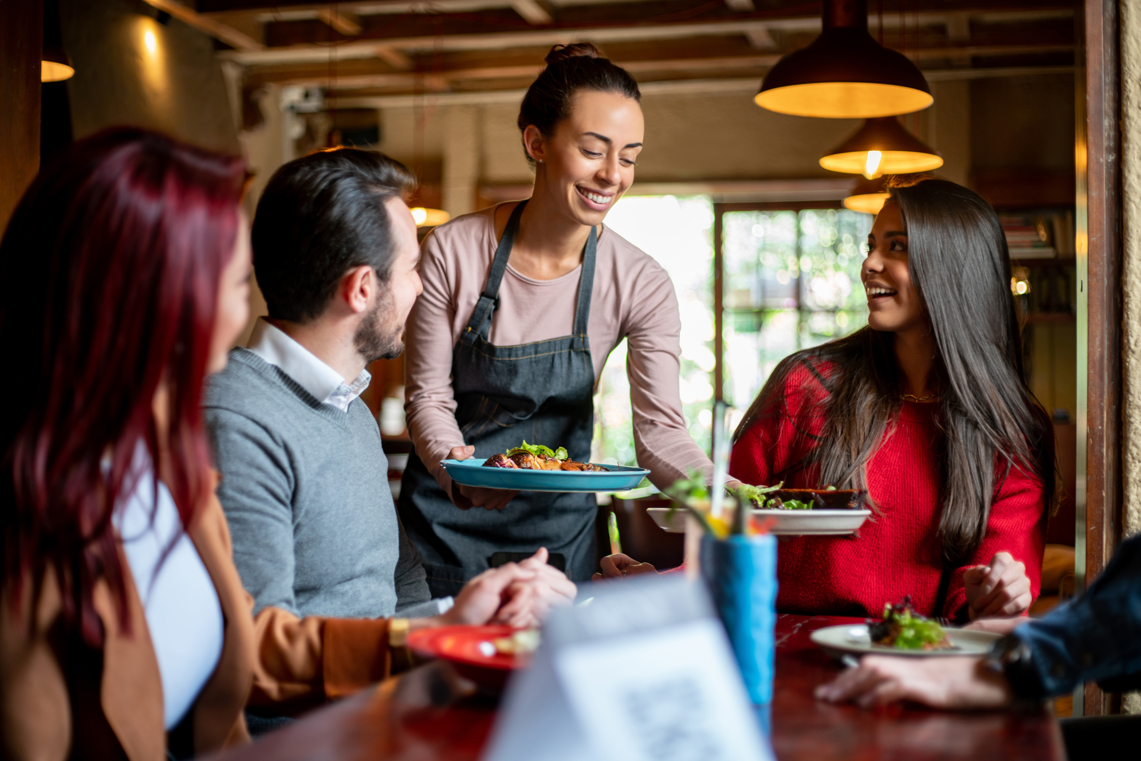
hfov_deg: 39.6
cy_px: 380
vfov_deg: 27.0
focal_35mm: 50
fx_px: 1585
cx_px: 570
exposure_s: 1/125
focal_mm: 50
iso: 320
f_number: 1.8
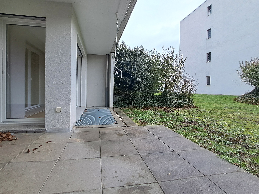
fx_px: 120
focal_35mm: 16
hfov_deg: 94.3
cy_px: 88
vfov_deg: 77.9
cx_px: 119
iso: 40
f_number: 2.2
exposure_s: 1/251
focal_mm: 1.42
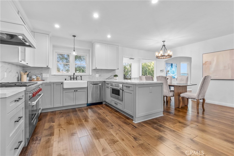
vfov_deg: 77.3
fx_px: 98
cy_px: 78
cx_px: 117
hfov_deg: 100.4
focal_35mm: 15
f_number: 8
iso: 400
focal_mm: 10
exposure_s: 1/5
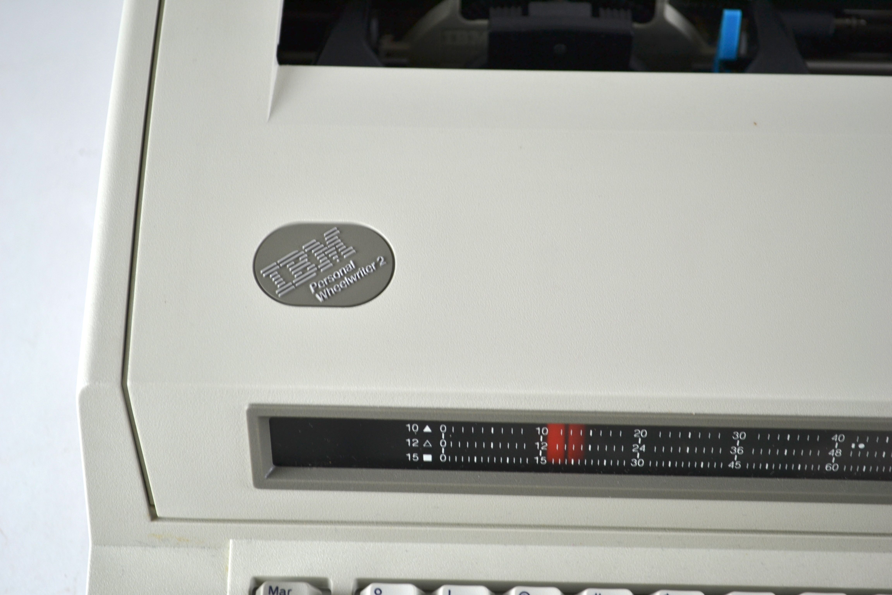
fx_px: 1784
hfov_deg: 28.1
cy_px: 298
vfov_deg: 18.9
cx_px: 446
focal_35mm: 72
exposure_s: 1/20
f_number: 6.3
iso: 100
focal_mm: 48
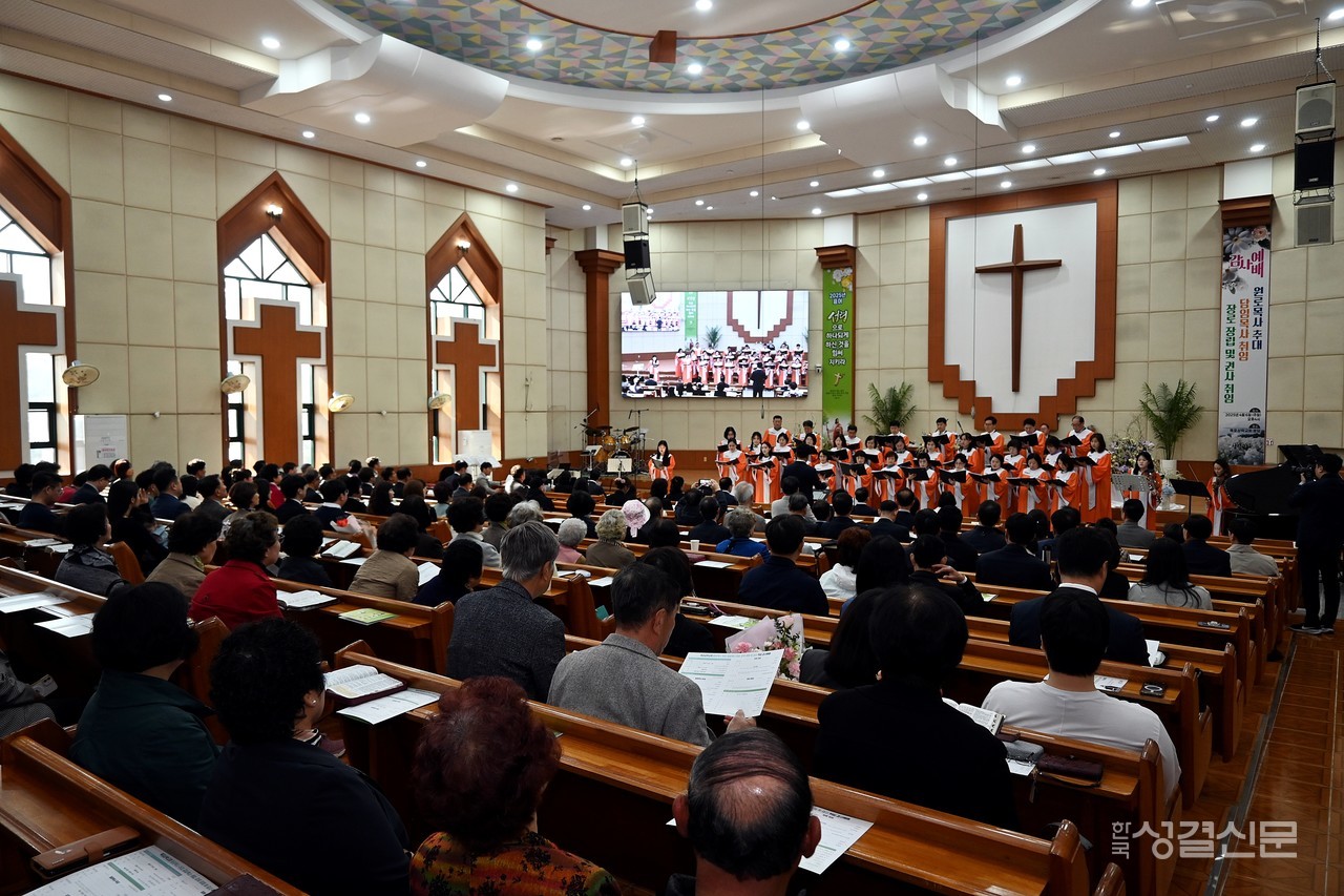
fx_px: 896
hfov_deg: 73.8
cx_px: 672
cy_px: 448
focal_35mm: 24
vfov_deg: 53.1
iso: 360
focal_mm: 16
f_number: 4
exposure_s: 1/60
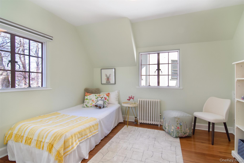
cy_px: 82
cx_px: 122
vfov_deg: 72.0
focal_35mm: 16
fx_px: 112
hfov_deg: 95.0
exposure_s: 1/60
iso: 640
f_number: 11
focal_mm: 11
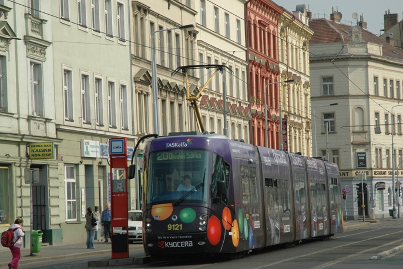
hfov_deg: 14.9
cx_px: 244
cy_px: 150
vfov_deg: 9.9
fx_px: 1544
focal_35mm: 138
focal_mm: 70
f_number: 6.3
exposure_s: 1/1600
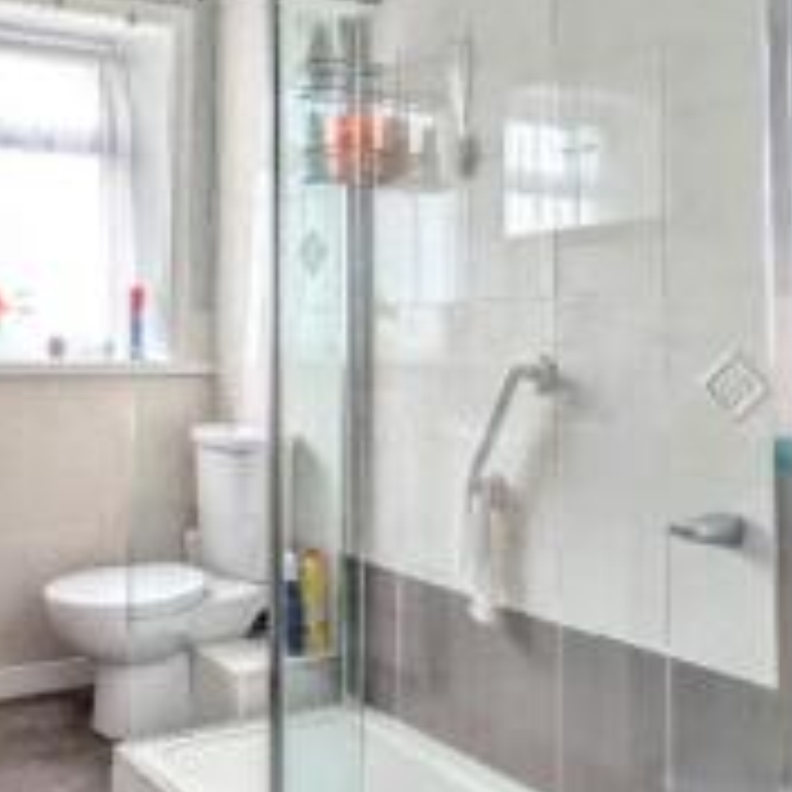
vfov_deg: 46.9
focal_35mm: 35
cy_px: 308
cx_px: 140
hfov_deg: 44.5
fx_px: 906
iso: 77
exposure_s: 1/159
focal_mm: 2.02
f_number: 1.7
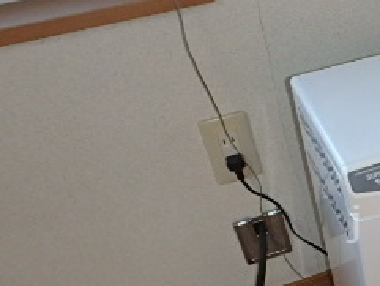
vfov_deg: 23.7
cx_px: 454
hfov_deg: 27.8
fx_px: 670
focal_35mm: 61
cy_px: 224
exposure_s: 1/30
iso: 400
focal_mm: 4
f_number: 3.8
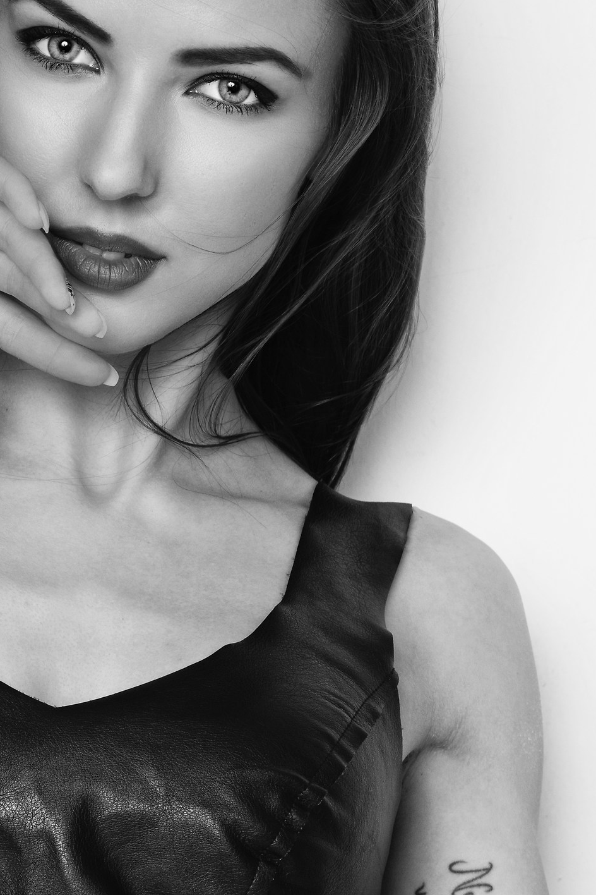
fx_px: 7574
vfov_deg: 6.8
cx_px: 143
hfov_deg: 4.5
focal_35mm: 305
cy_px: 508
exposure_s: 1/160
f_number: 10
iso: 100
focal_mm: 120
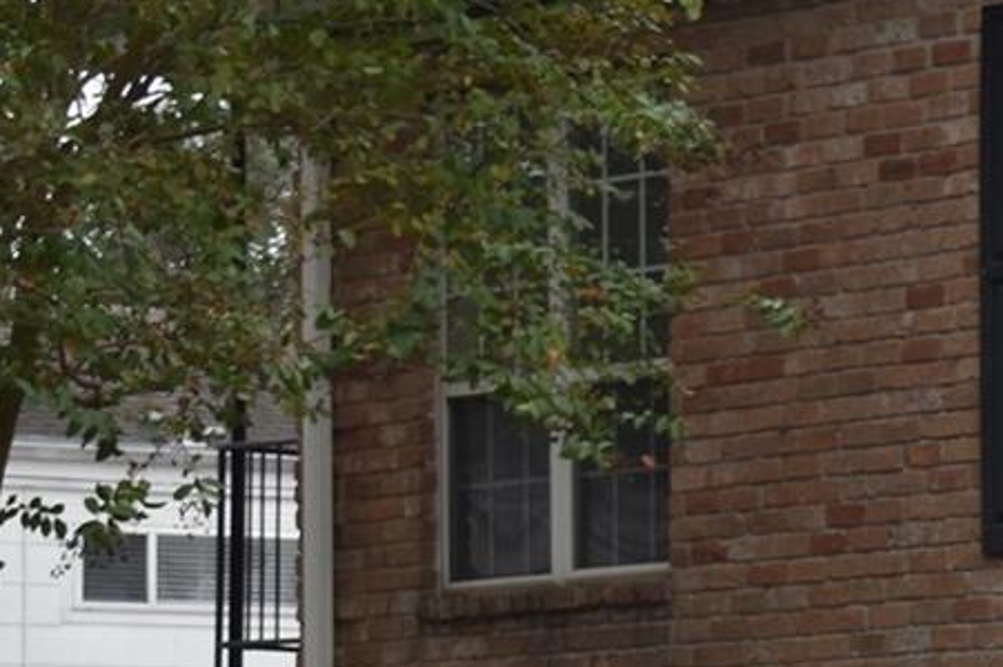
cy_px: 684
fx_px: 7211
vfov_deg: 5.3
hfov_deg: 7.6
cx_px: 2131
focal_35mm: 259
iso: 100
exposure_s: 1/200
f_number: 7.1
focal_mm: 38
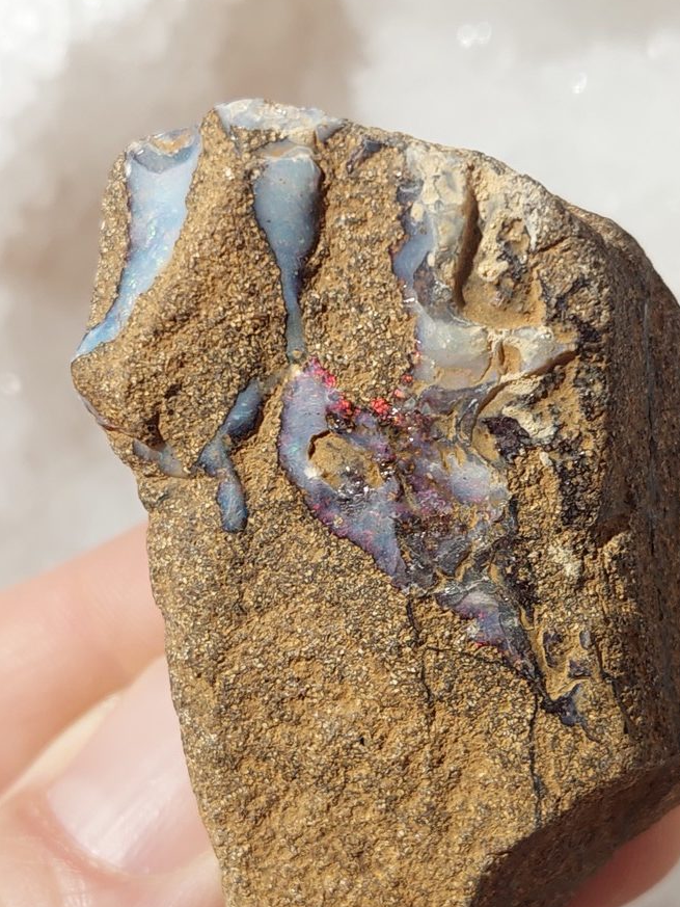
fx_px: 864
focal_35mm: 33
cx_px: 399
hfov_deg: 42.8
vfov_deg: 54.6
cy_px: 576
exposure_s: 1/50
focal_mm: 5.23
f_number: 1.8
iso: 50
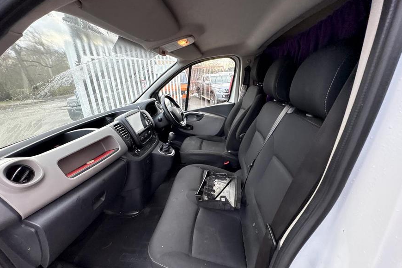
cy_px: 135
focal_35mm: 15
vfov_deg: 77.3
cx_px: 198
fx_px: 167
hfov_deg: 100.4
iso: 250
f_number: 2.2
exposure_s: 1/90
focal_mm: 2.22
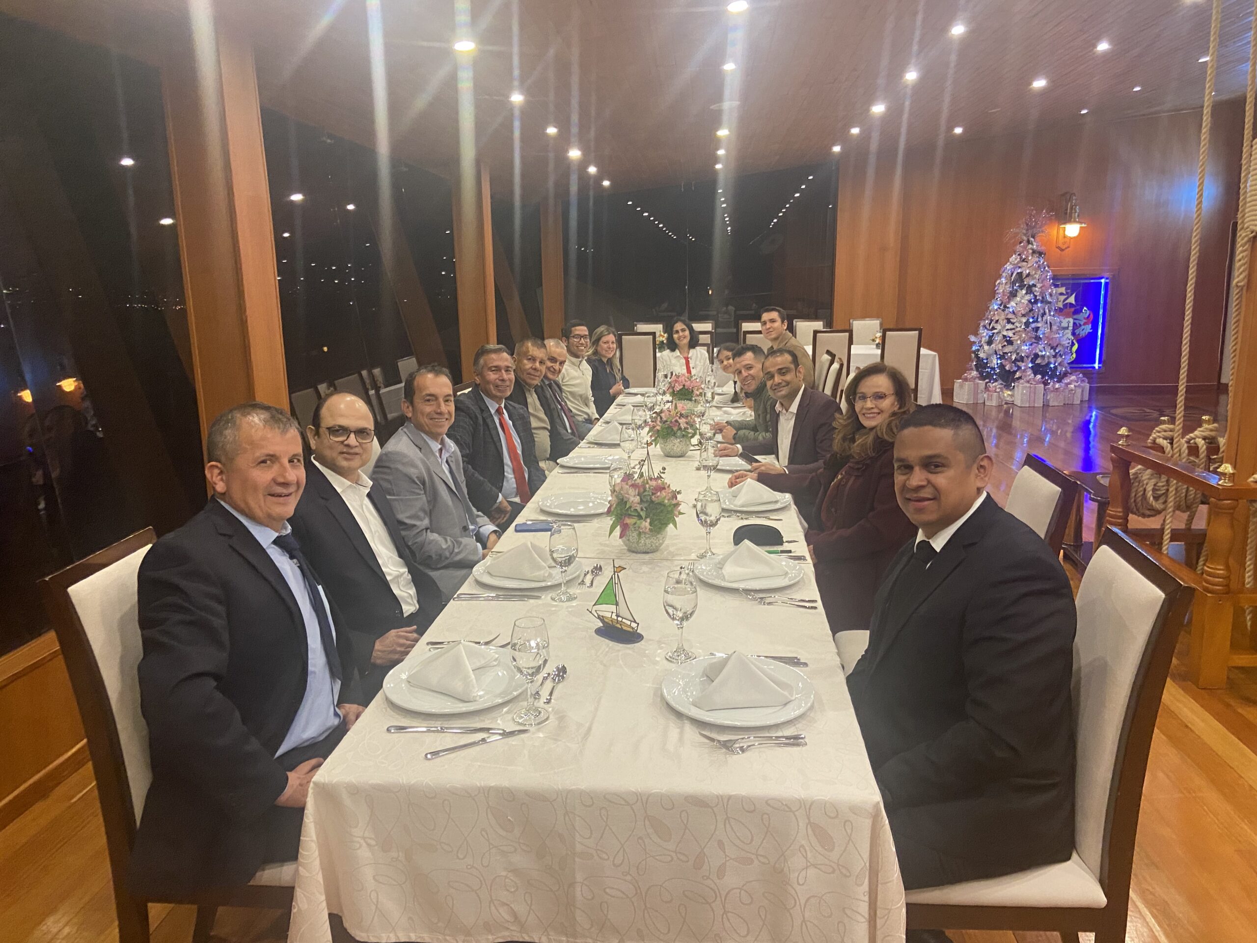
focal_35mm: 26
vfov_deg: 53.1
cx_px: 628
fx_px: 944
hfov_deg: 67.3
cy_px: 472
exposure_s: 1/40
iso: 400
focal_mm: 4.25
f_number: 1.8
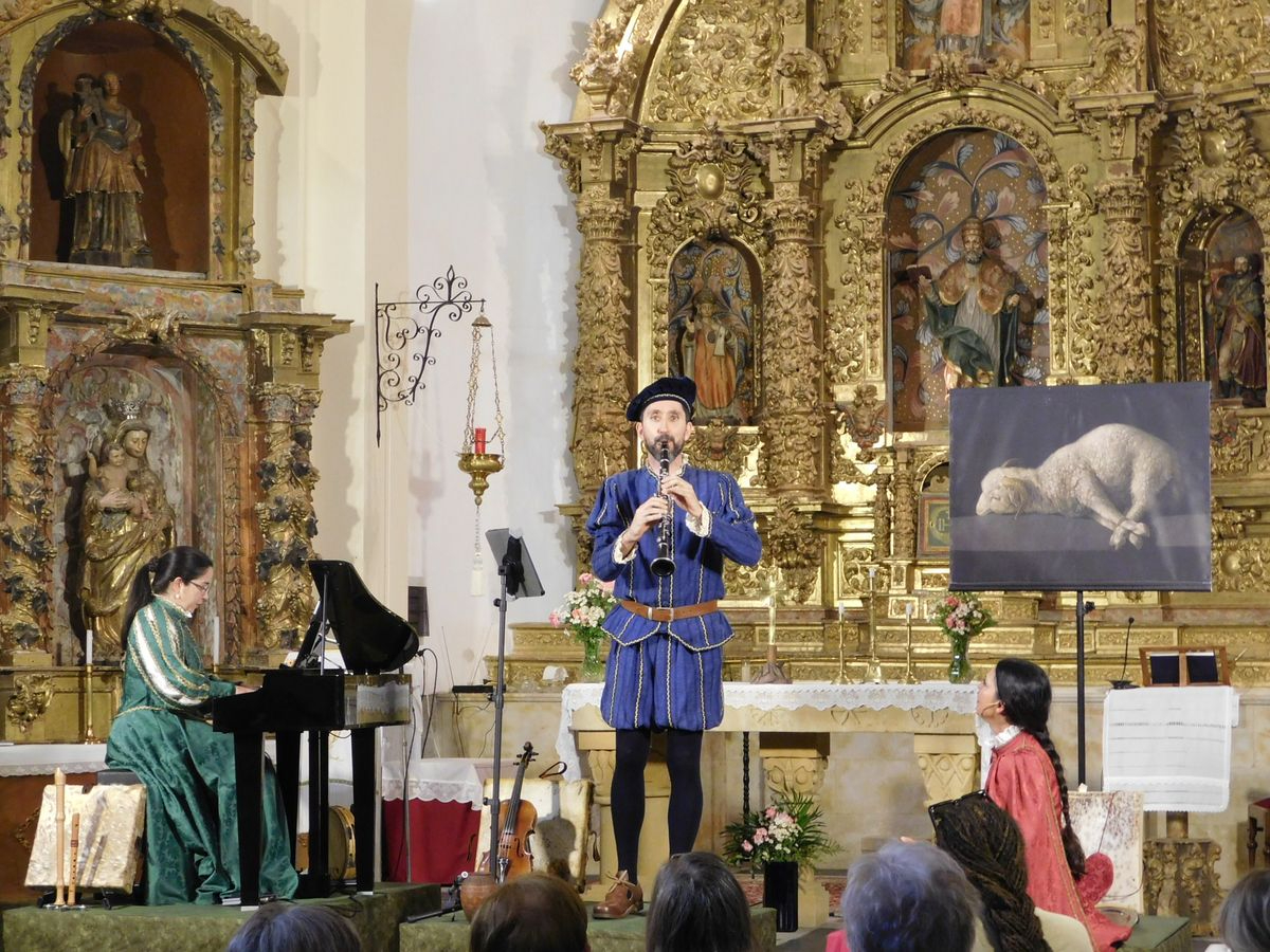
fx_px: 2605
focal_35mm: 71
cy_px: 476
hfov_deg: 27.4
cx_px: 635
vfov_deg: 20.7
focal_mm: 12.6
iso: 400
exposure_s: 1/30
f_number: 4.3
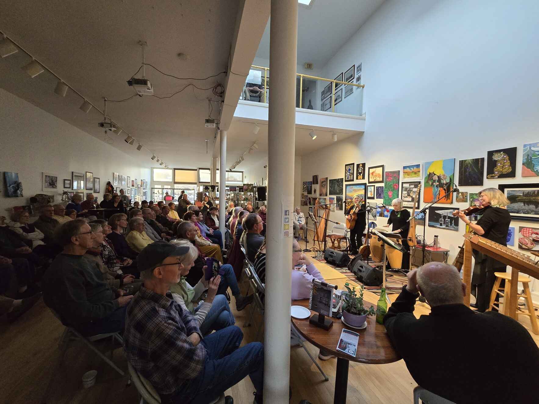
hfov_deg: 106.2
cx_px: 270
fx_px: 202
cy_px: 202
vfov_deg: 89.9
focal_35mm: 13
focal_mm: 2.2
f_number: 2.2
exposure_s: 1/60
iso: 640
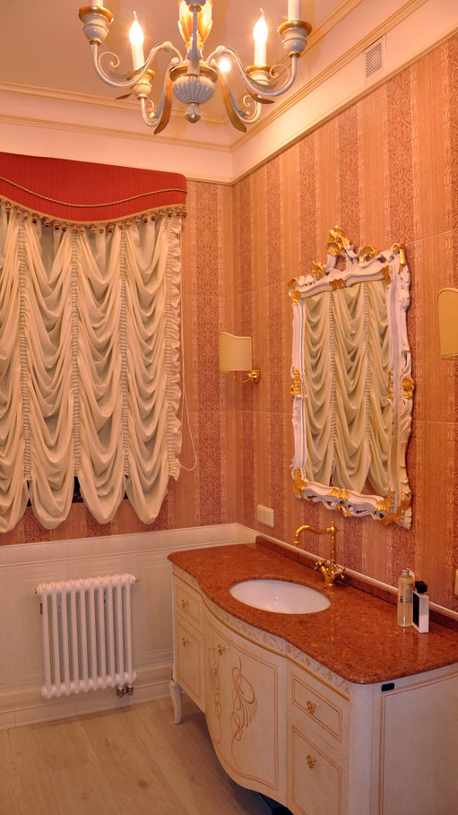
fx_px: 626
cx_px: 219
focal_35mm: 29
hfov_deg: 40.2
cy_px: 415
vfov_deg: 66.1
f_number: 3.5
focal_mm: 18
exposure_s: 1/80
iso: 800
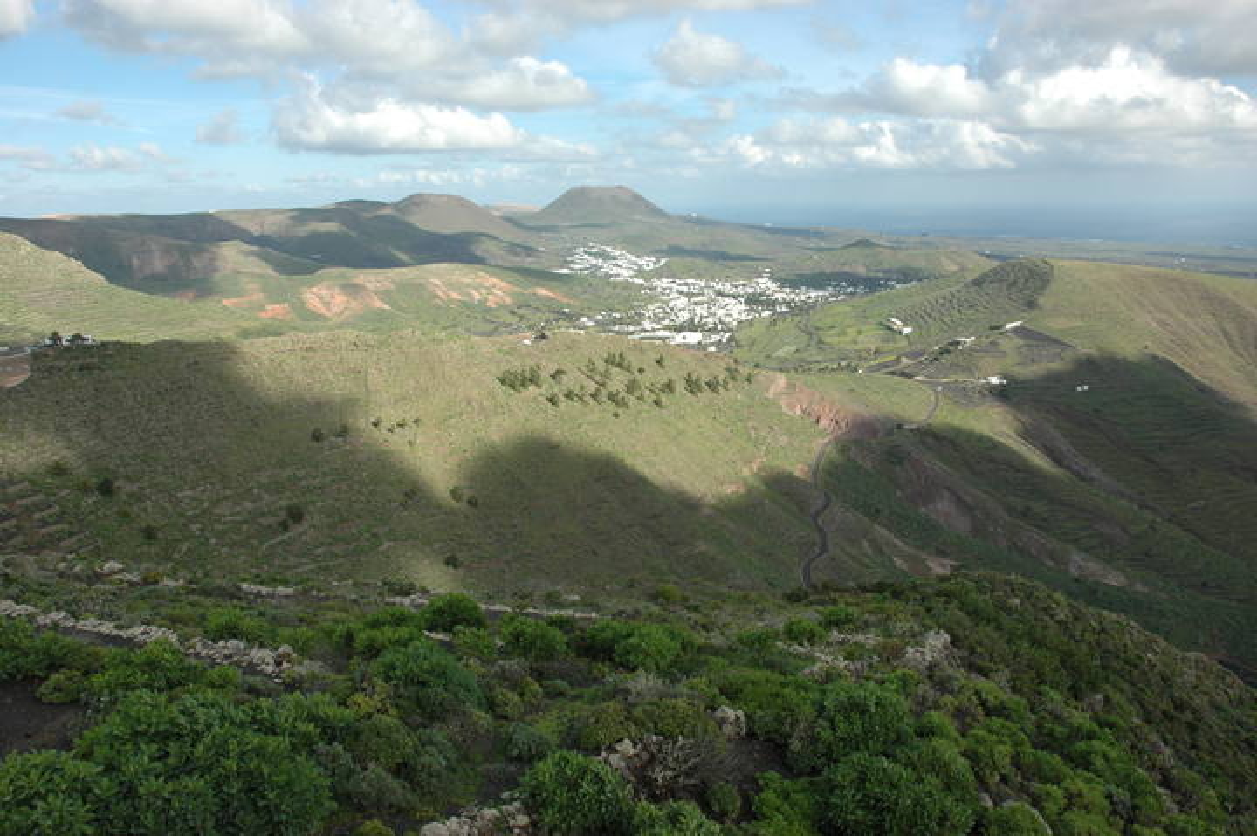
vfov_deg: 47.9
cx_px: 628
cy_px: 418
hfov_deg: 67.4
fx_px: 942
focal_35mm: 27
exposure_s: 1/400
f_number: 10
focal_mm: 18
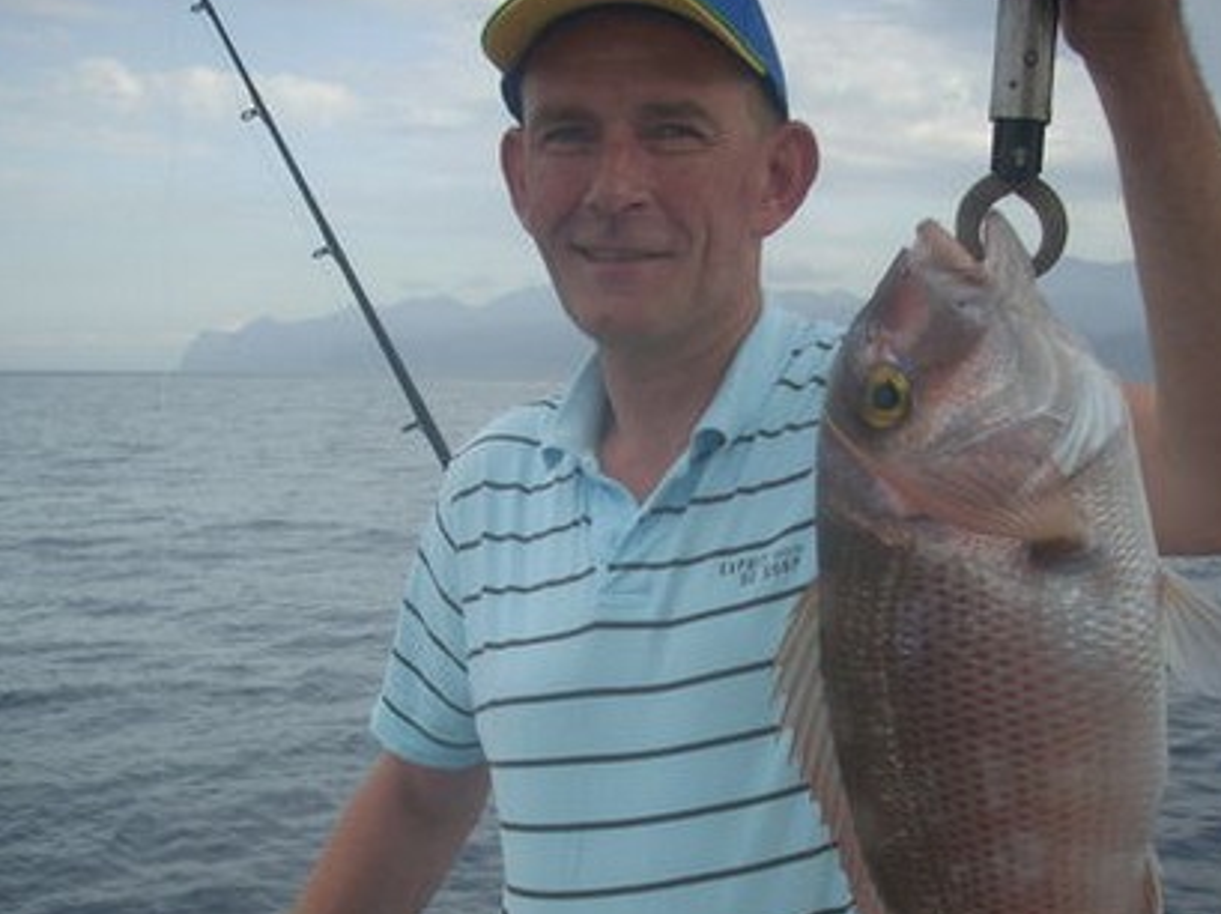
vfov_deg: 25.4
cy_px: 657
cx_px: 675
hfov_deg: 33.8
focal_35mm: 57
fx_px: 2009
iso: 64
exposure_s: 1/338
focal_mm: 6.2
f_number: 2.8
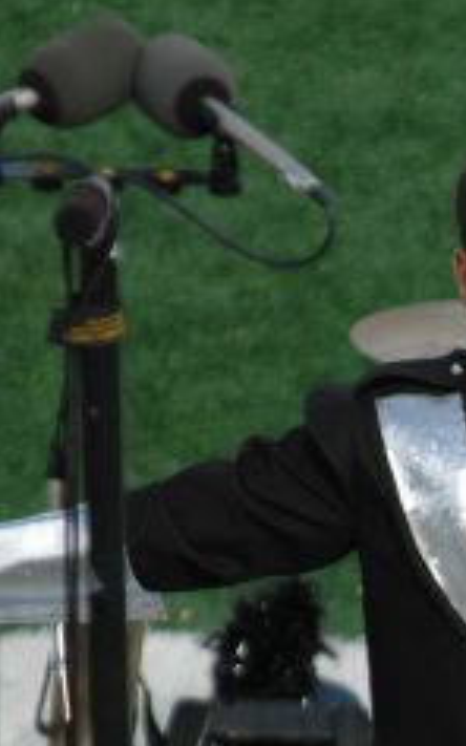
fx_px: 29848
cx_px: 575
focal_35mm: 1468
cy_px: 639
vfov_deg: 1.4
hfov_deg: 0.9
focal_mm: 380
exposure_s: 1/400
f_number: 5.6
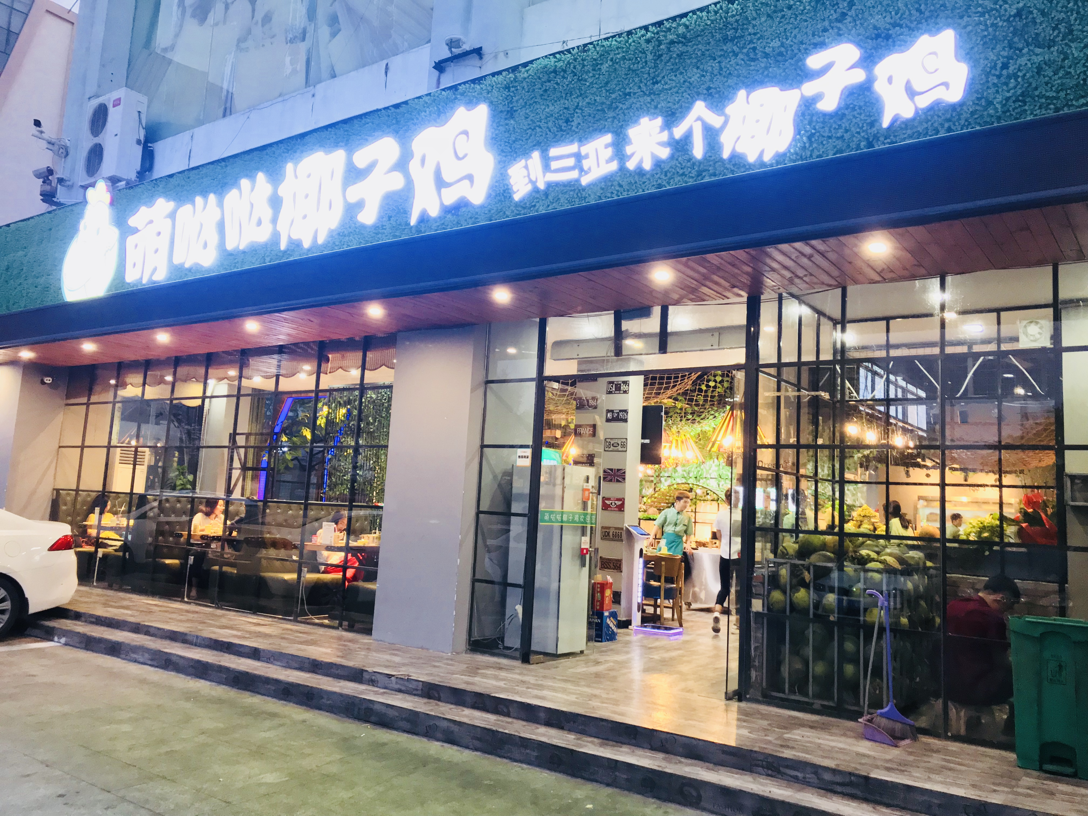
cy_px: 408
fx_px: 880
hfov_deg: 63.4
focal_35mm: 28
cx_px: 544
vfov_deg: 49.7
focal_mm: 3.99
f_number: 1.8
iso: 160
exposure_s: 1/33
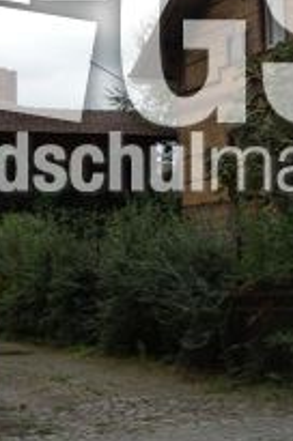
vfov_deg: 23.2
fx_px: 1056
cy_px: 67
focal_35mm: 86
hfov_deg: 15.7
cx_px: 211
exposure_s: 1/250
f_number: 8
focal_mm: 23
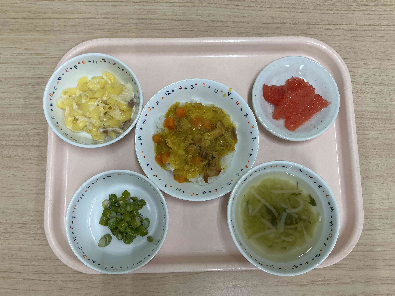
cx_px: 198
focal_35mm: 29
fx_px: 331
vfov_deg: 48.2
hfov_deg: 61.7
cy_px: 148
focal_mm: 3
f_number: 1.8
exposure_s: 1/60
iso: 40
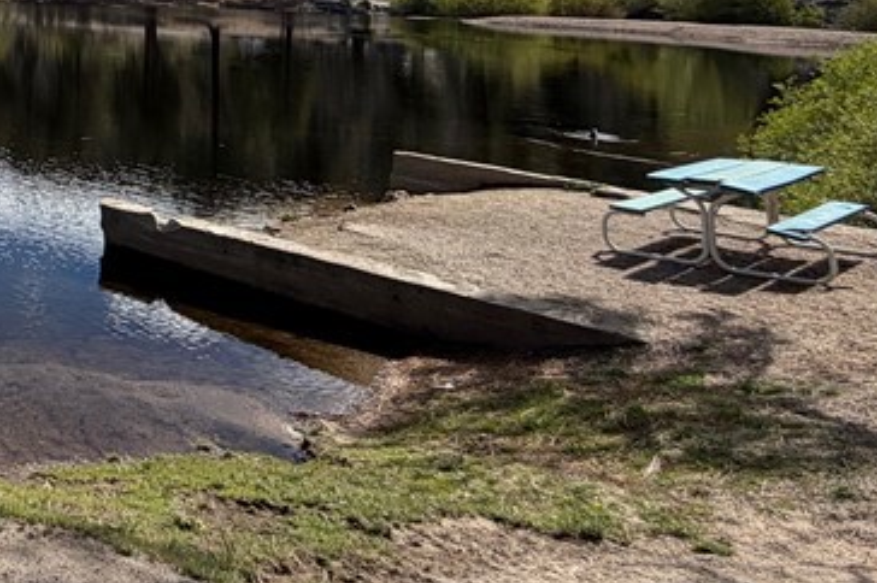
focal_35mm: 41
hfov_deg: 37.8
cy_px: -94
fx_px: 998
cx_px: -130
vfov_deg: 28.8
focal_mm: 2.22
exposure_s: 1/1534
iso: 25
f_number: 2.2
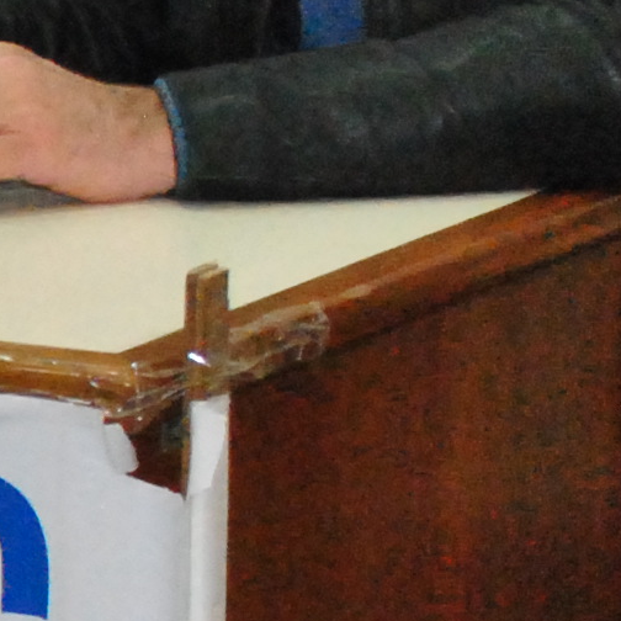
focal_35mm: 255
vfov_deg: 6.9
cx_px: -1190
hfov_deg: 6.3
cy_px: 461
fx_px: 5176
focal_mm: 26
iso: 1600
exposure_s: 1/60
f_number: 5.6
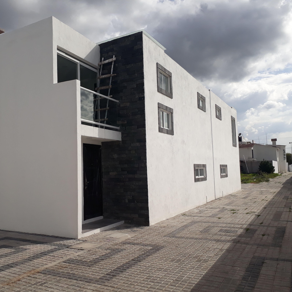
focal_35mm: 32
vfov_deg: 51.1
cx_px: 112
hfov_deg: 50.7
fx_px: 305
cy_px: 146
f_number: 1.9
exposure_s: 1/3049
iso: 40
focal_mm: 3.6
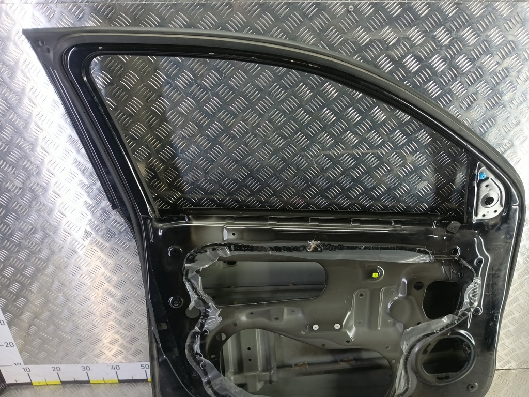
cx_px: 264
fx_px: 351
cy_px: 198
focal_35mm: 23
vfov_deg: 58.9
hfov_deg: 73.9
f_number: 1.6
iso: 195
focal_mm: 4.11
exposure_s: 1/50
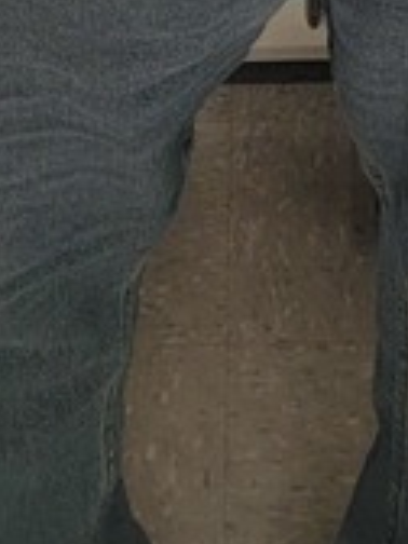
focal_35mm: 146
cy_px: -1049
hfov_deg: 10.1
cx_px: 308
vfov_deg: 10.2
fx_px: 2294
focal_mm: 6.7
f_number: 1.8
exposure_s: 1/120
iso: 250
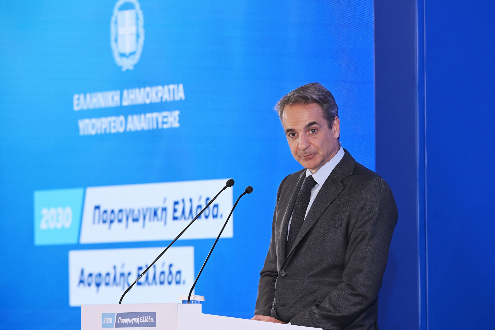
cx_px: 248
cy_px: 165
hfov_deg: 5.9
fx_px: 4812
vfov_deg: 3.9
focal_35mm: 350
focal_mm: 350
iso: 800
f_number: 6
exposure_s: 1/80
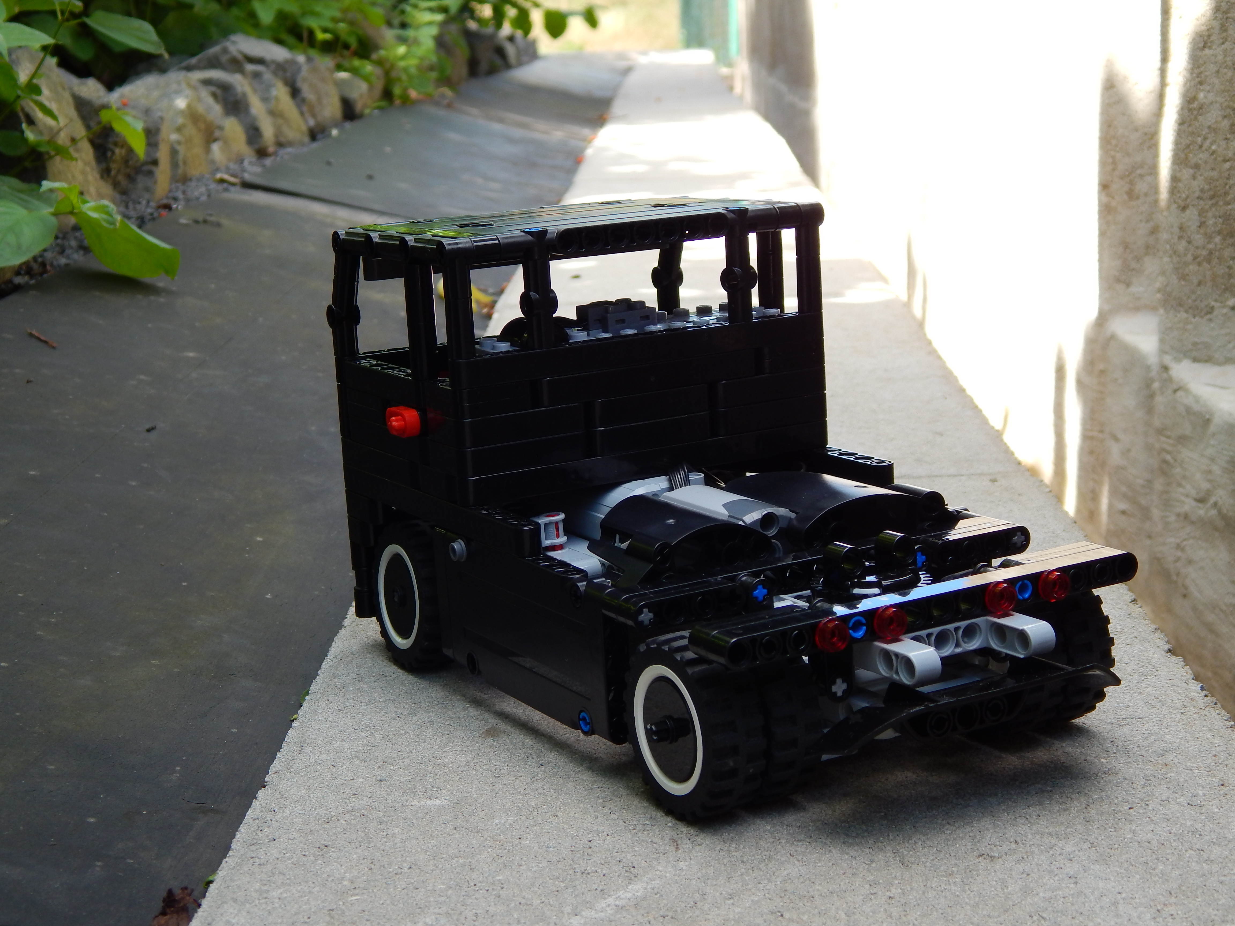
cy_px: 463
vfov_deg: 24.0
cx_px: 618
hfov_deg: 31.7
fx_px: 2176
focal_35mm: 61
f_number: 4
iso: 125
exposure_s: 1/200
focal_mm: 10.9
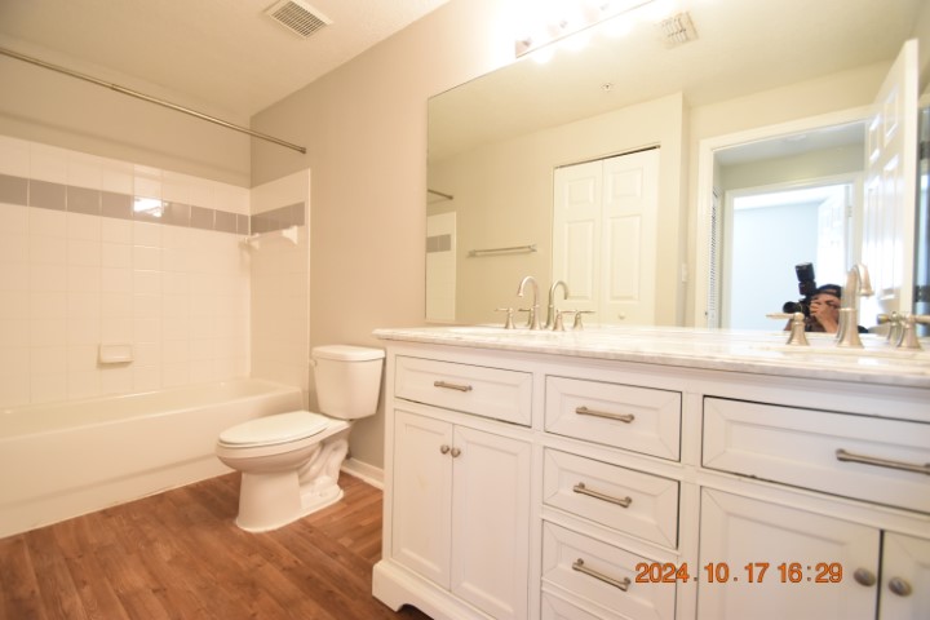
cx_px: 465
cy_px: 310
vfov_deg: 77.3
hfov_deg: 100.4
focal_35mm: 15
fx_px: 387
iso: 1400
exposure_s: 1/60
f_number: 3.5
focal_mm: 10
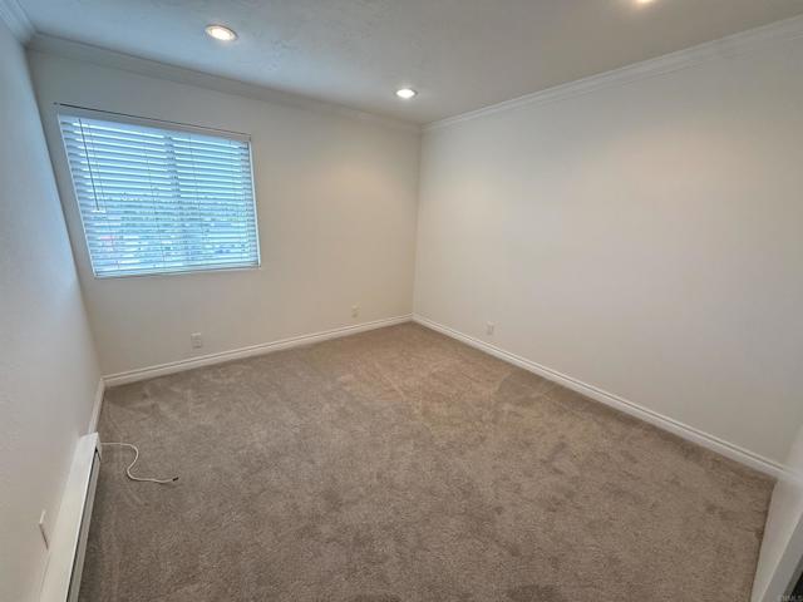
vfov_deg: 85.7
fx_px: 325
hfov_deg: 102.1
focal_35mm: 14
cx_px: 402
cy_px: 301
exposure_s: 1/120
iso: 160
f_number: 2.2
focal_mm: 2.22
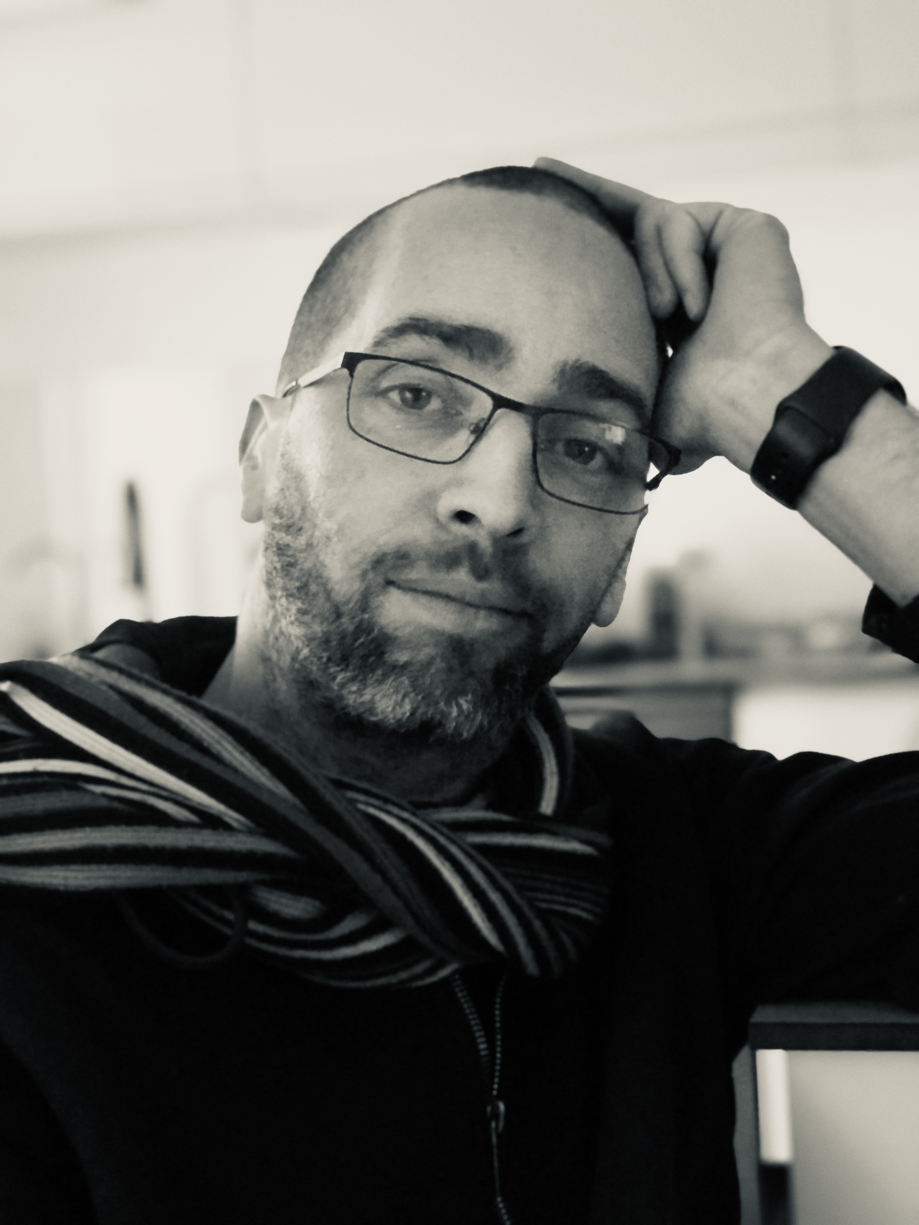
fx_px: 2018
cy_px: 612
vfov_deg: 33.8
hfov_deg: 25.7
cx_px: 460
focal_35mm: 57
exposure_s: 1/31
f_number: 2.8
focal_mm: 6.6
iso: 1250
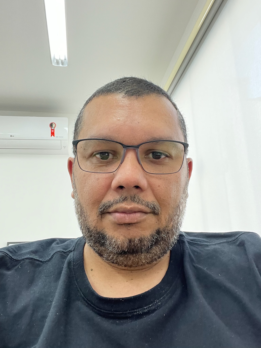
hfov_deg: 46.8
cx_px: 130
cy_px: 174
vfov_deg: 60.0
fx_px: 302
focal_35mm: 30
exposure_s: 1/60
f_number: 2.2
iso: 250
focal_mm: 2.71
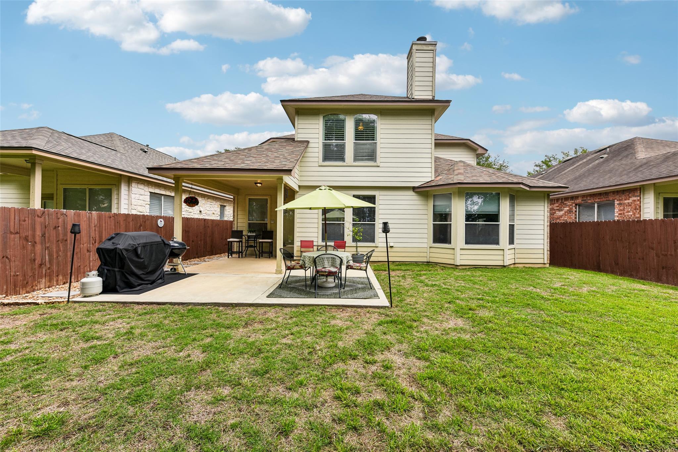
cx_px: 339
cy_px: 226
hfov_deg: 104.3
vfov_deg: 81.2
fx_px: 264
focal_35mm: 14
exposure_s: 1/250
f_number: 8
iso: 100
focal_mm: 14
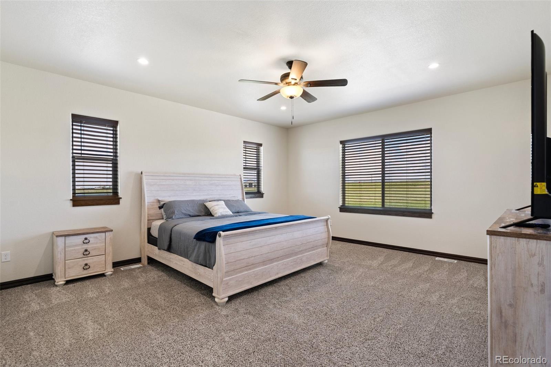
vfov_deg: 70.4
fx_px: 260
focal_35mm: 17
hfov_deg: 93.3
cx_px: 276
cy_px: 184
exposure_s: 1/3
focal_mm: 17
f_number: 9
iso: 200
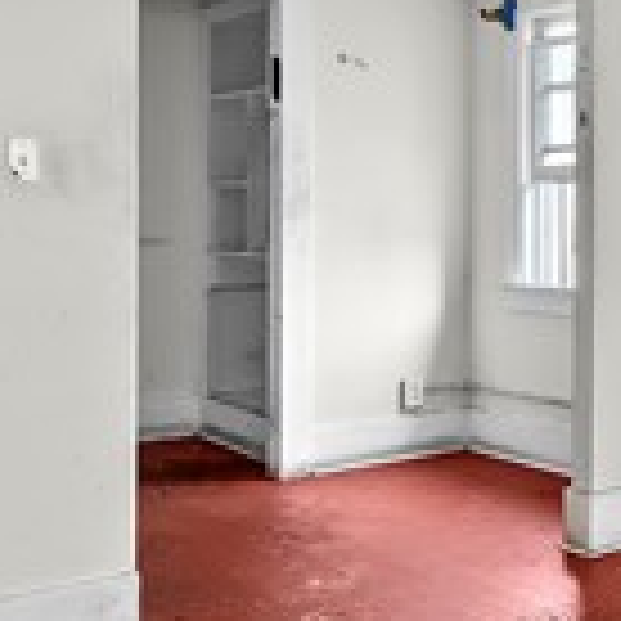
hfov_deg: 27.3
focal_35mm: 55
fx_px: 1116
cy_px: 299
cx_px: 752
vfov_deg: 31.1
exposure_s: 1/15
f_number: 8
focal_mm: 14
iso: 1000
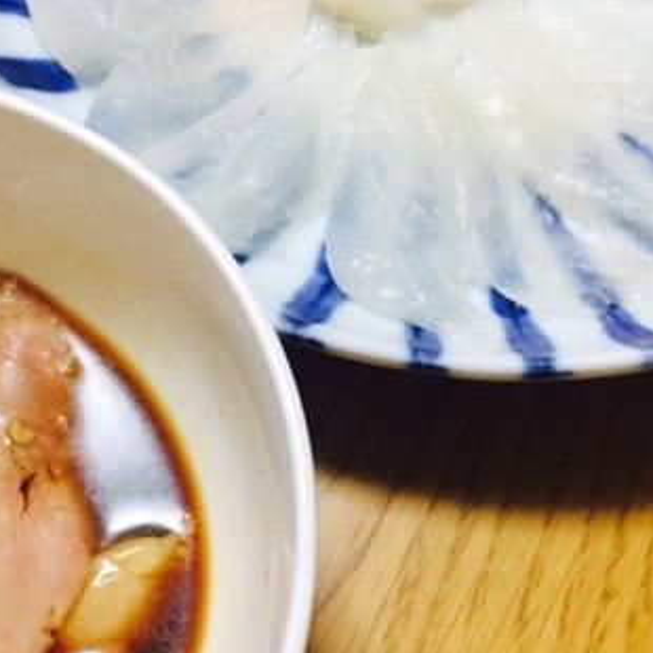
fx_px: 1131
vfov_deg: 32.2
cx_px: 286
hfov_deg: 32.2
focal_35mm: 53
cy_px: 301
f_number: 2.2
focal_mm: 4.15
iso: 125
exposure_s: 1/30
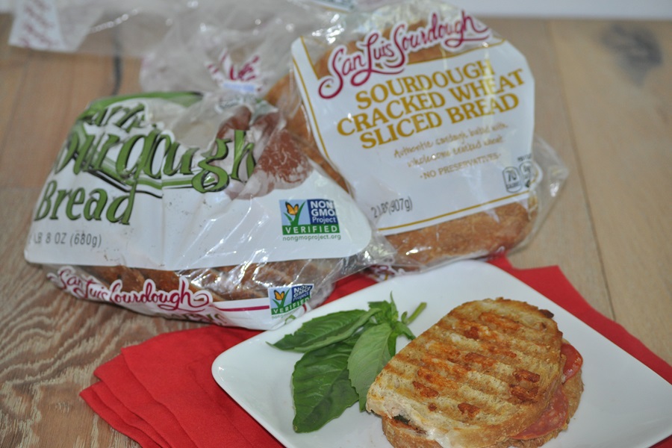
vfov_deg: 16.6
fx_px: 1540
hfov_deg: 24.6
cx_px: 336
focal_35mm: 82
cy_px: 224
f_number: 4
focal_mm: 55
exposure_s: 1/60
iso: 800
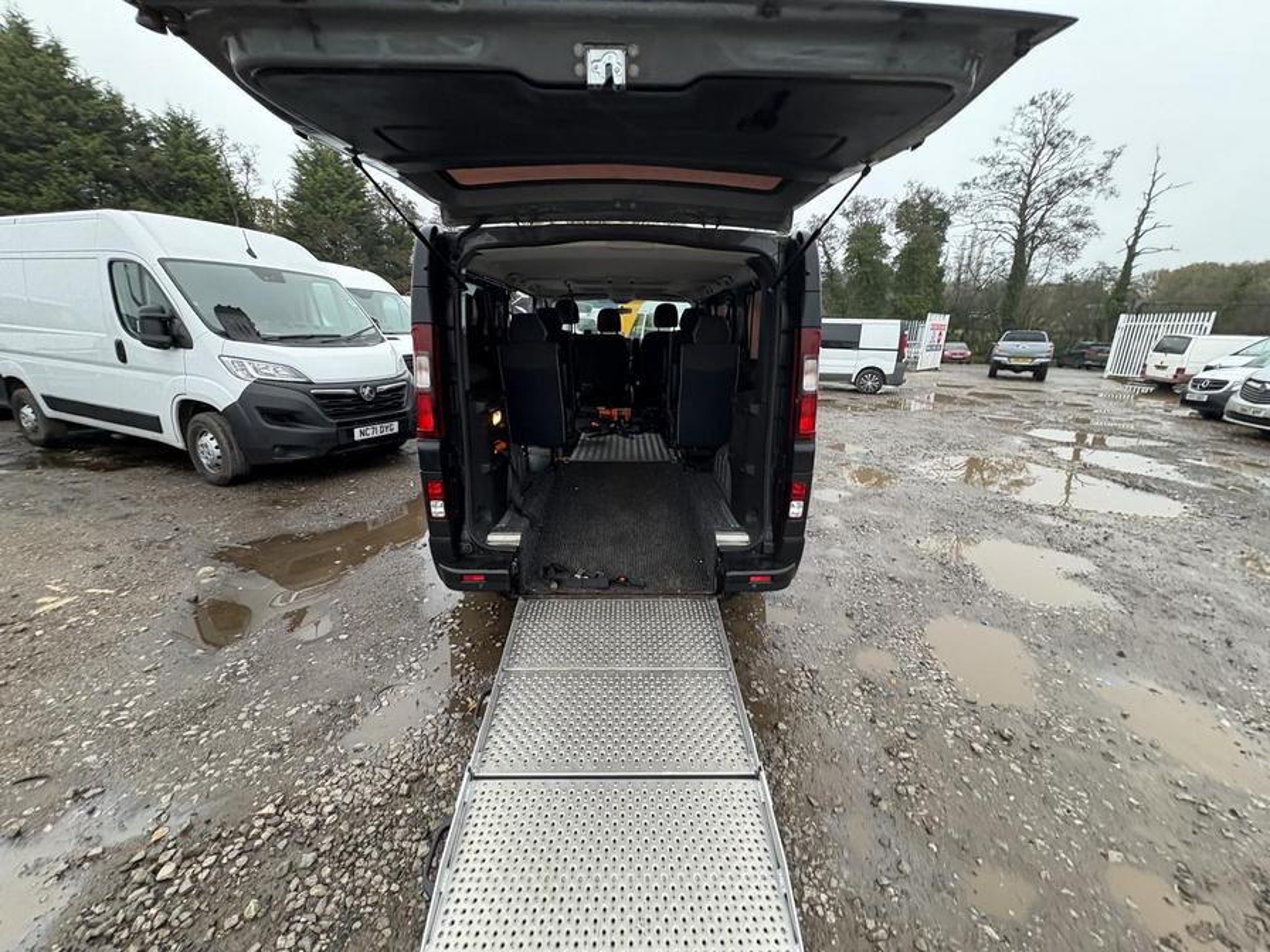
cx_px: 635
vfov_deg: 85.7
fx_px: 514
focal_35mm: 14
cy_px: 476
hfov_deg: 102.1
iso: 250
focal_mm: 2.22
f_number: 2.2
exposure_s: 1/60
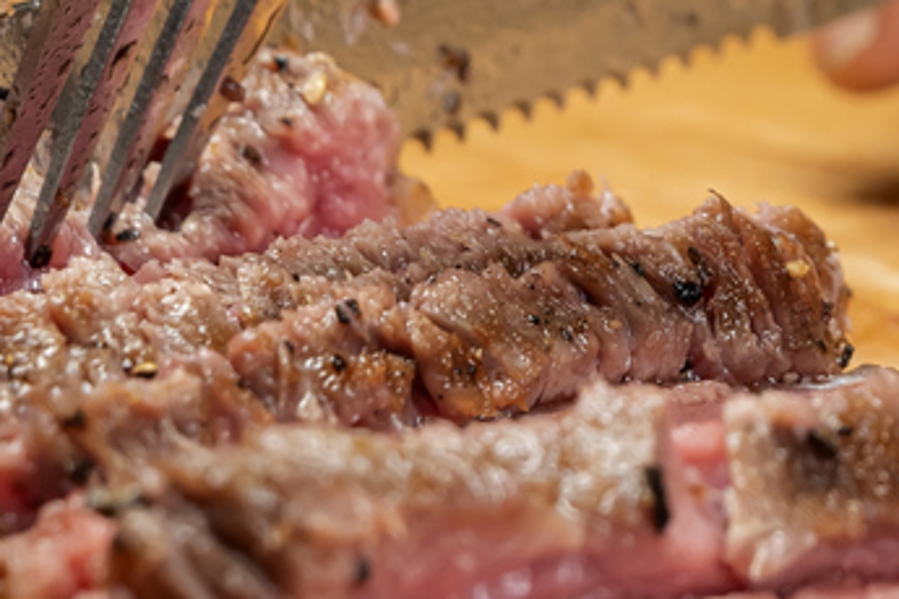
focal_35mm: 213
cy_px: -302
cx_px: 995
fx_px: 5319
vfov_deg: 6.4
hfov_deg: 9.6
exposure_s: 1/160
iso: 200
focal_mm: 49
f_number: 9
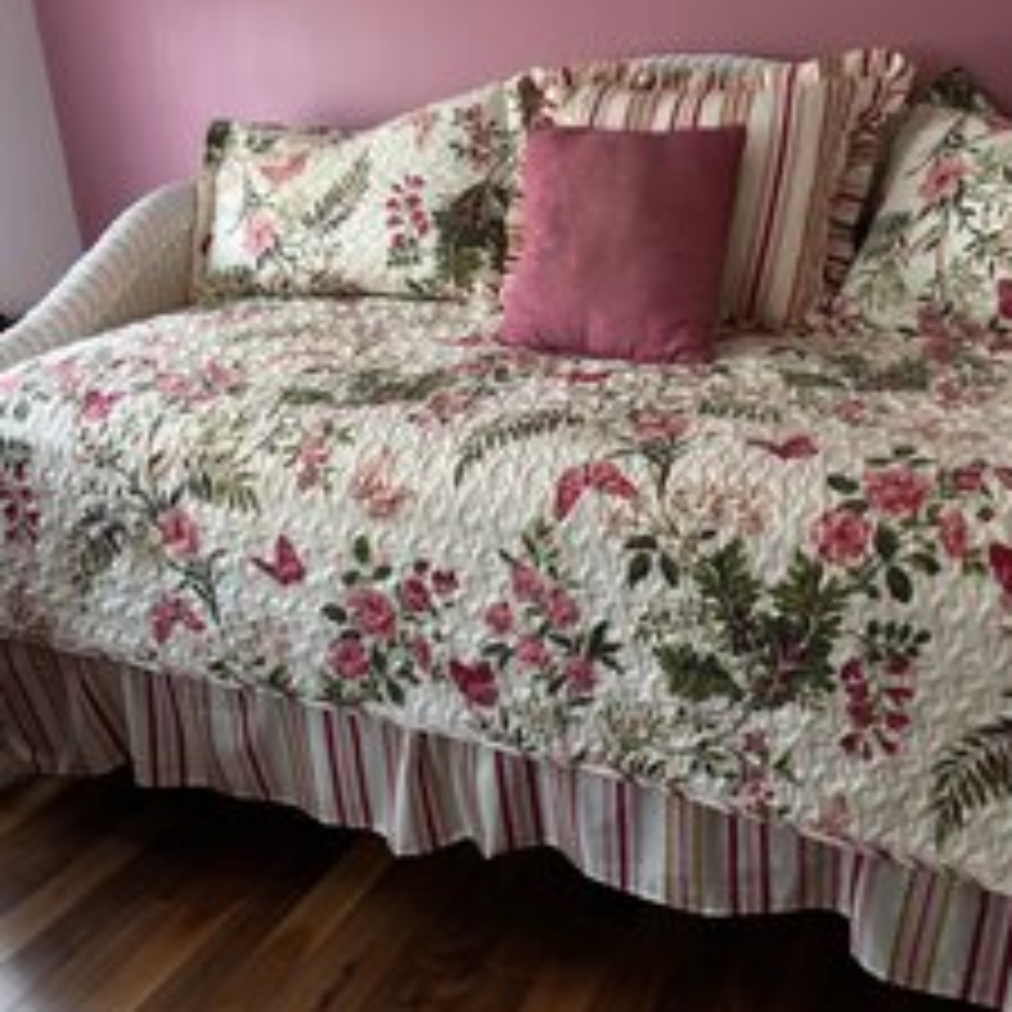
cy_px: 466
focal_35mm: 35
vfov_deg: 47.2
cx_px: 627
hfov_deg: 46.8
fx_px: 1158
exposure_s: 1/30
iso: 500
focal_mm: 5.96
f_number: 1.6
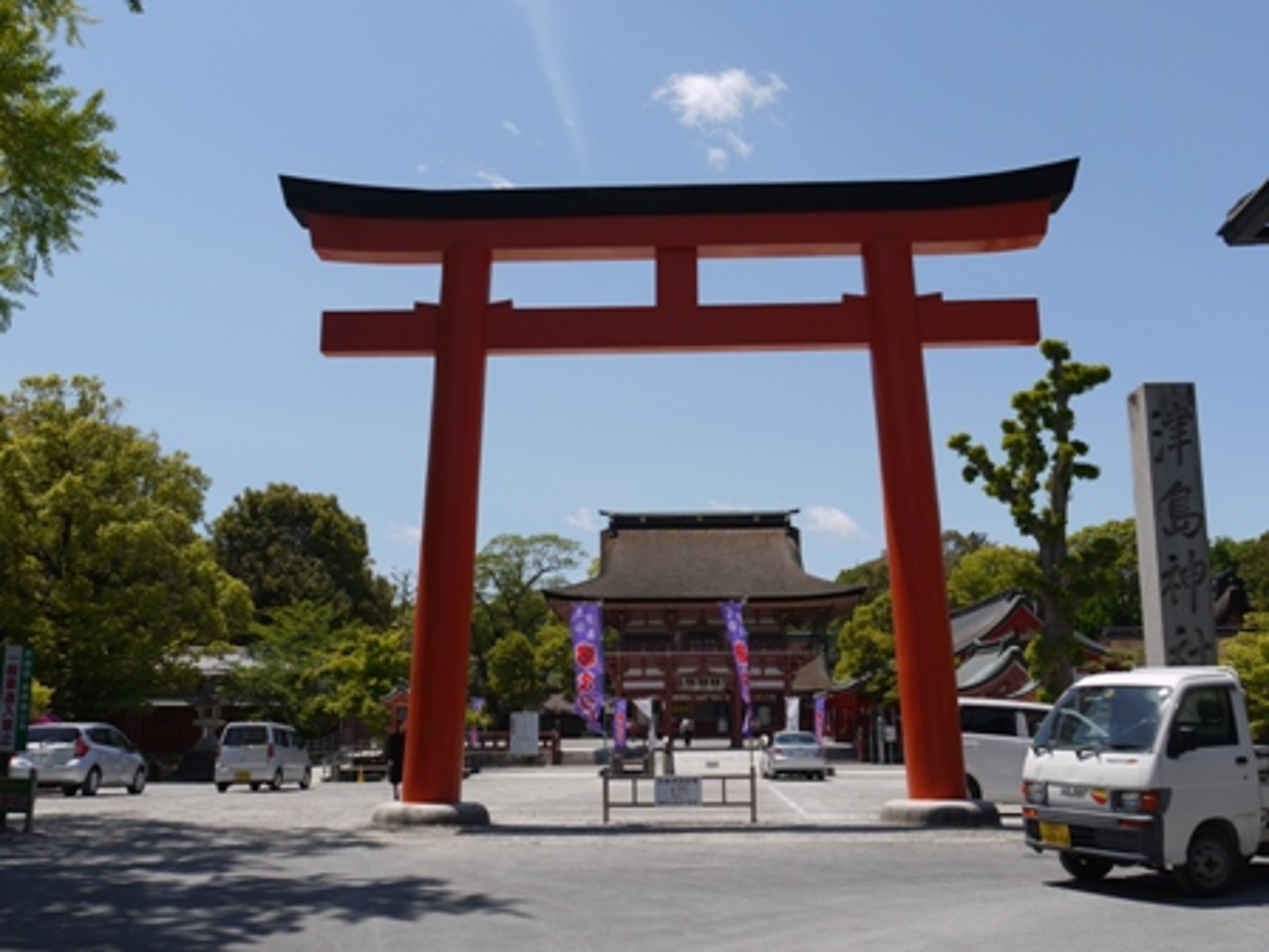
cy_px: 476
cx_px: 634
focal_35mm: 34
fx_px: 1246
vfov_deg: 41.8
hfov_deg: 54.0
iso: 100
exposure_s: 1/400
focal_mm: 17
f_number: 8
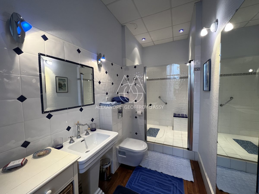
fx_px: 97
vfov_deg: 89.9
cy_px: 97
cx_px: 130
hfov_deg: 106.2
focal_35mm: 13
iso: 125
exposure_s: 1/100
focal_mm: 1.57
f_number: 1.8
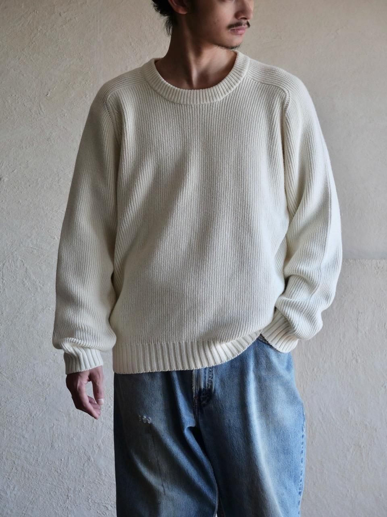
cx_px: 194
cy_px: 258
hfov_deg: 14.2
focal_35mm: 104
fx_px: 1550
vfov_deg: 18.9
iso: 500
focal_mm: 52
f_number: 4
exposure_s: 1/125
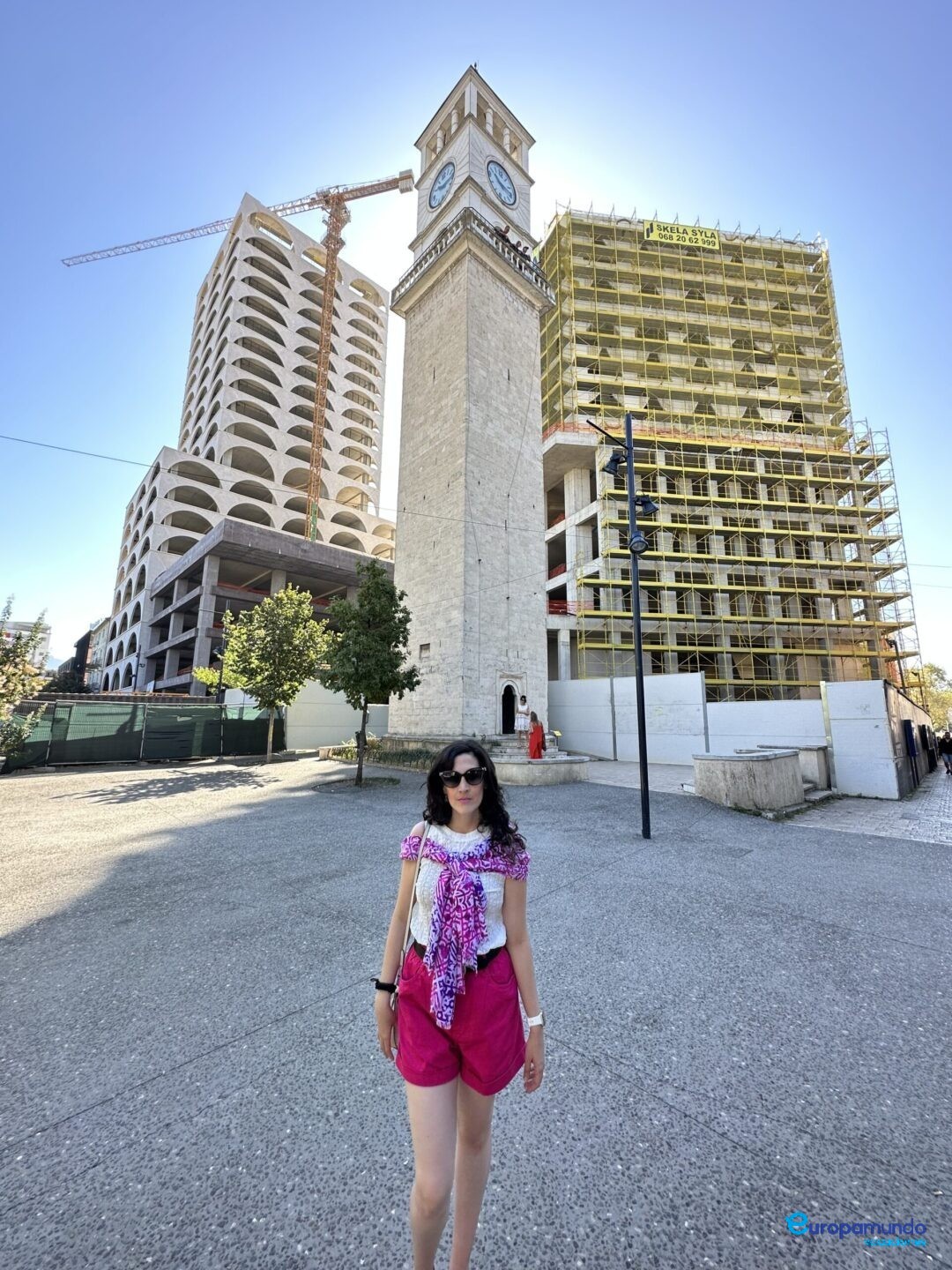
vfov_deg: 102.1
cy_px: 635
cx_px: 476
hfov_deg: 85.7
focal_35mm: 14
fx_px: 513
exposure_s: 1/302
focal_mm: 2.22
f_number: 2.2
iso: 40
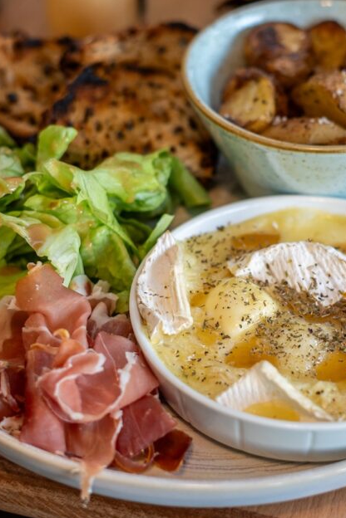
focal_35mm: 82
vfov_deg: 24.8
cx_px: 223
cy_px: 250
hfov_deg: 16.6
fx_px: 1182
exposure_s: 1/50
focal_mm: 50
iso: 320
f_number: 2.8
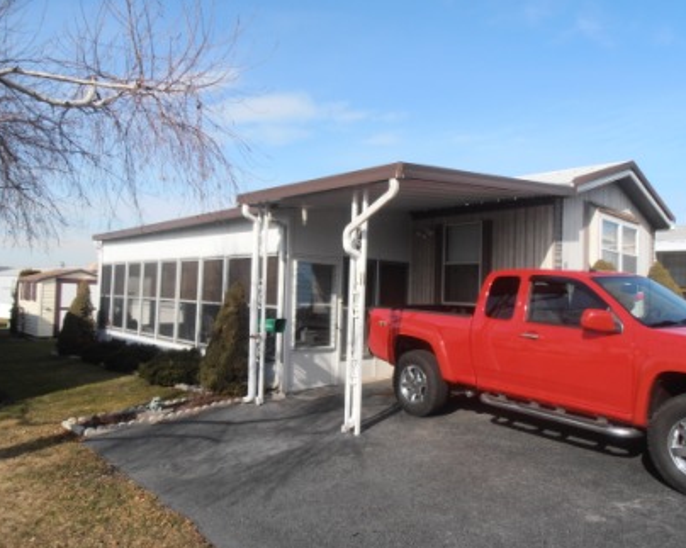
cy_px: 275
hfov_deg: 66.0
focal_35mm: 26
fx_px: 528
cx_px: 362
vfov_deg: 54.9
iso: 80
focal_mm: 4.2
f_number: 3
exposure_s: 1/1250
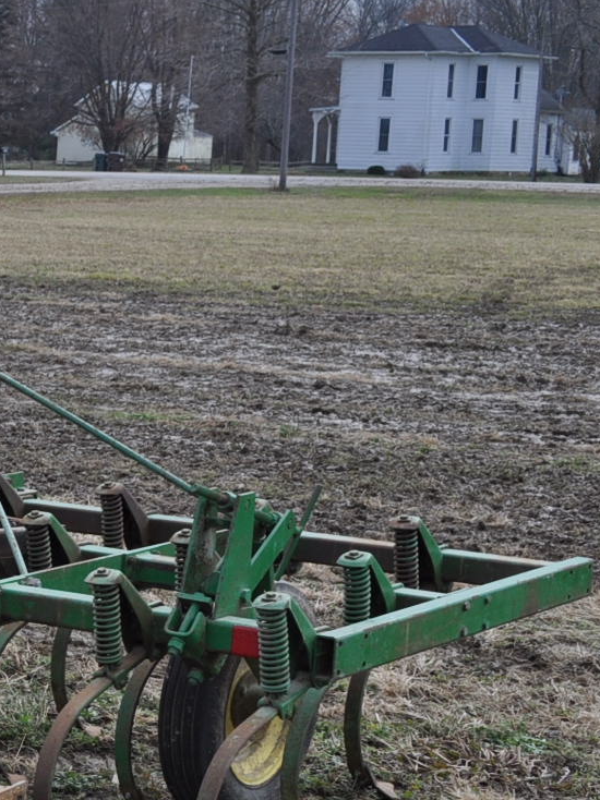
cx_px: -391
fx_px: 2336
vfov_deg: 19.2
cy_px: 687
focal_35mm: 101
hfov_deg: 13.5
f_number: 8
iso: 200
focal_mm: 24
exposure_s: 1/250
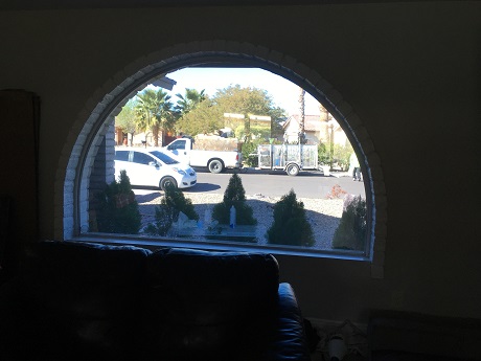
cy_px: 180
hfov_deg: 61.7
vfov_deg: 48.2
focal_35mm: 29
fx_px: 403
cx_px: 240
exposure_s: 1/60
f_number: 2.2
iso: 25
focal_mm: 4.15
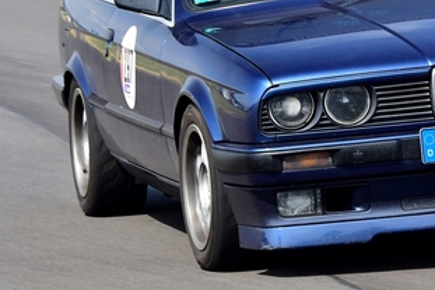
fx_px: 4541
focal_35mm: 376
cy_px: 67
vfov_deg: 3.7
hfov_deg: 5.5
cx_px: 390
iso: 1000
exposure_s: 1/500
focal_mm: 130
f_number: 11
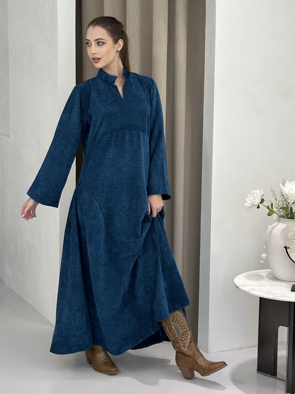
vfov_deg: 39.7
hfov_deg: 30.3
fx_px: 545
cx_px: 148
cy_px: 197
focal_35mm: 48
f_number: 1.78
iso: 80
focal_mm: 6.86
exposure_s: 1/211
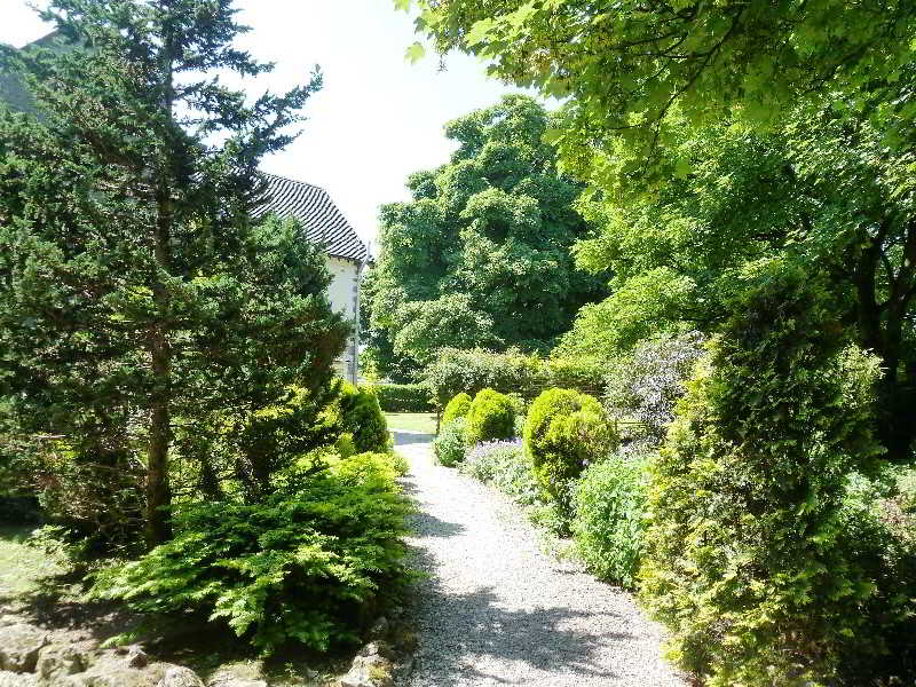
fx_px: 662
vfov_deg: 54.9
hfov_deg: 69.4
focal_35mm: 25
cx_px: 458
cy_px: 344
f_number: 4
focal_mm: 4.1
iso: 125
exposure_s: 1/125
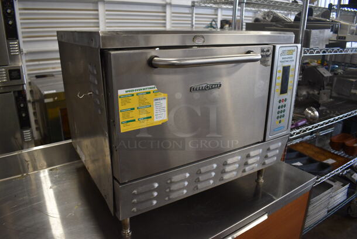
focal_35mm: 27
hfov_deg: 67.3
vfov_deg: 48.0
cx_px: 178
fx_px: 268
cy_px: 120
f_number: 3.5
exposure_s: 1/125
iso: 1000
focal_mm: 18
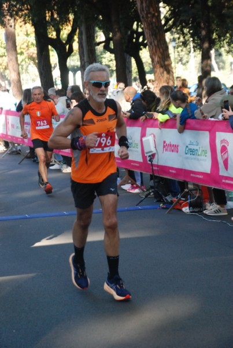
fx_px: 1086
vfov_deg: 18.1
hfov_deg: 12.2
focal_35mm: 112
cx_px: 116
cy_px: 174
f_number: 5.6
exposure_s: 1/250
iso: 1000
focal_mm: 75
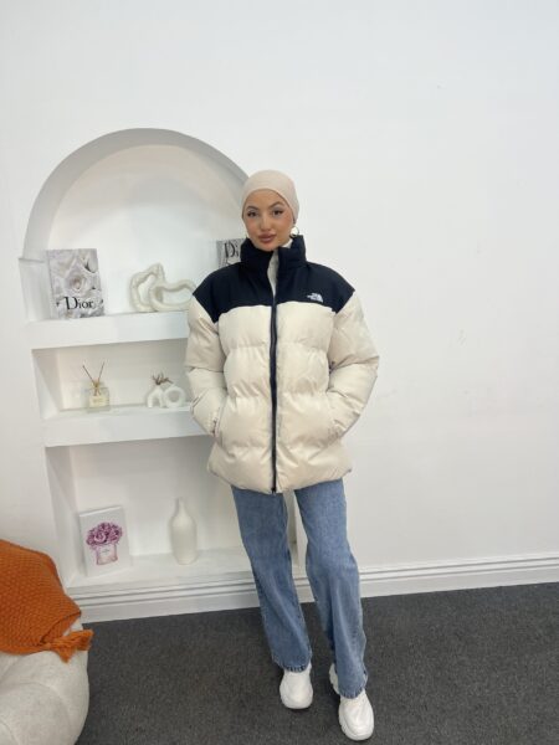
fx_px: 560
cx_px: 280
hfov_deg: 53.1
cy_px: 372
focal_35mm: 26
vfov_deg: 67.3
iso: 40
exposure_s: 1/288
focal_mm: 5.7
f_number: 1.5
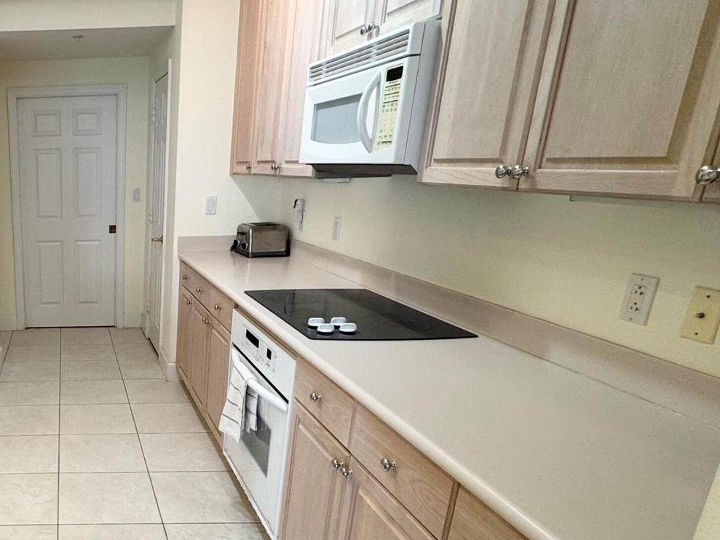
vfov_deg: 47.5
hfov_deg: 52.7
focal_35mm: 29
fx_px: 603
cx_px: 49
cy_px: 357
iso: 160
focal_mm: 2.22
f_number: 2.2
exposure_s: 1/60
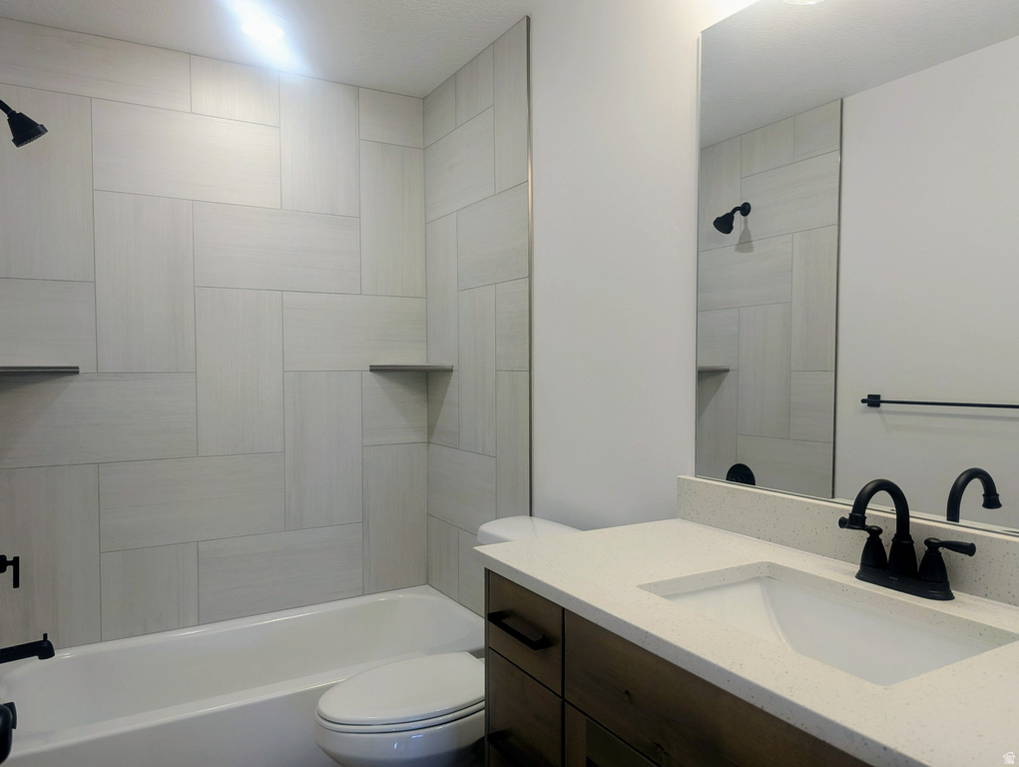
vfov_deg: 56.9
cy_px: 384
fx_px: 707
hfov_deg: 71.5
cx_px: 510
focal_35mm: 24
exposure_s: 1/120
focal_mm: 6.81
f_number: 1.85
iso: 75
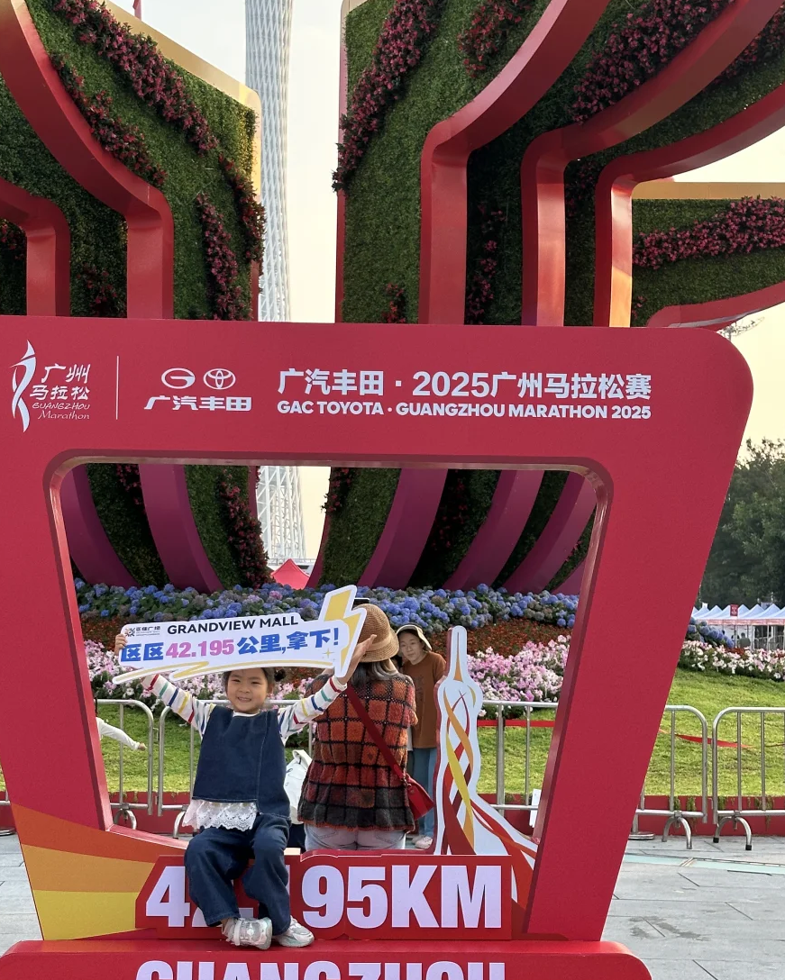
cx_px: 336
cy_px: 554
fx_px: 1800
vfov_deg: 30.4
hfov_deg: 24.6
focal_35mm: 62
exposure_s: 1/549
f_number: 1.78
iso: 64
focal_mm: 6.86
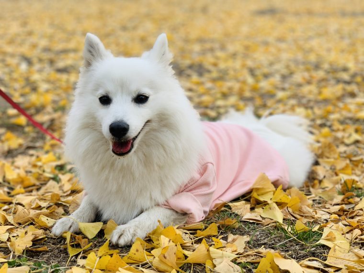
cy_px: 136
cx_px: 182
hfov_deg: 36.8
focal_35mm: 52
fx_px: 547
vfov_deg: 28.0
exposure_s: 1/144
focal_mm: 6
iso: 16
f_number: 2.4
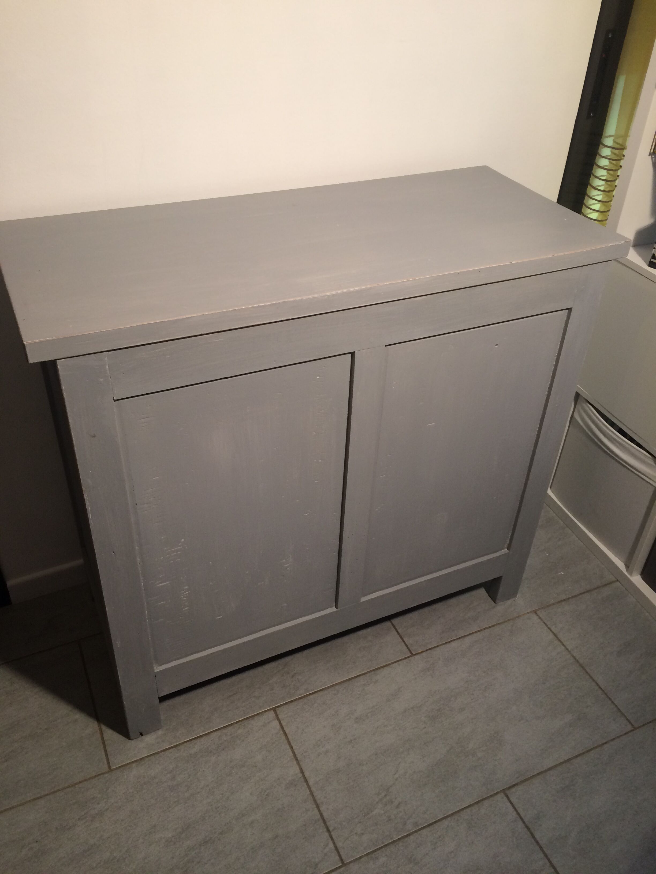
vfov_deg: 61.7
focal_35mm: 29
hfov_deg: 48.2
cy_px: 437
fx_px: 733
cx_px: 328
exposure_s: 1/33
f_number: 2.2
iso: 50
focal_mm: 4.15
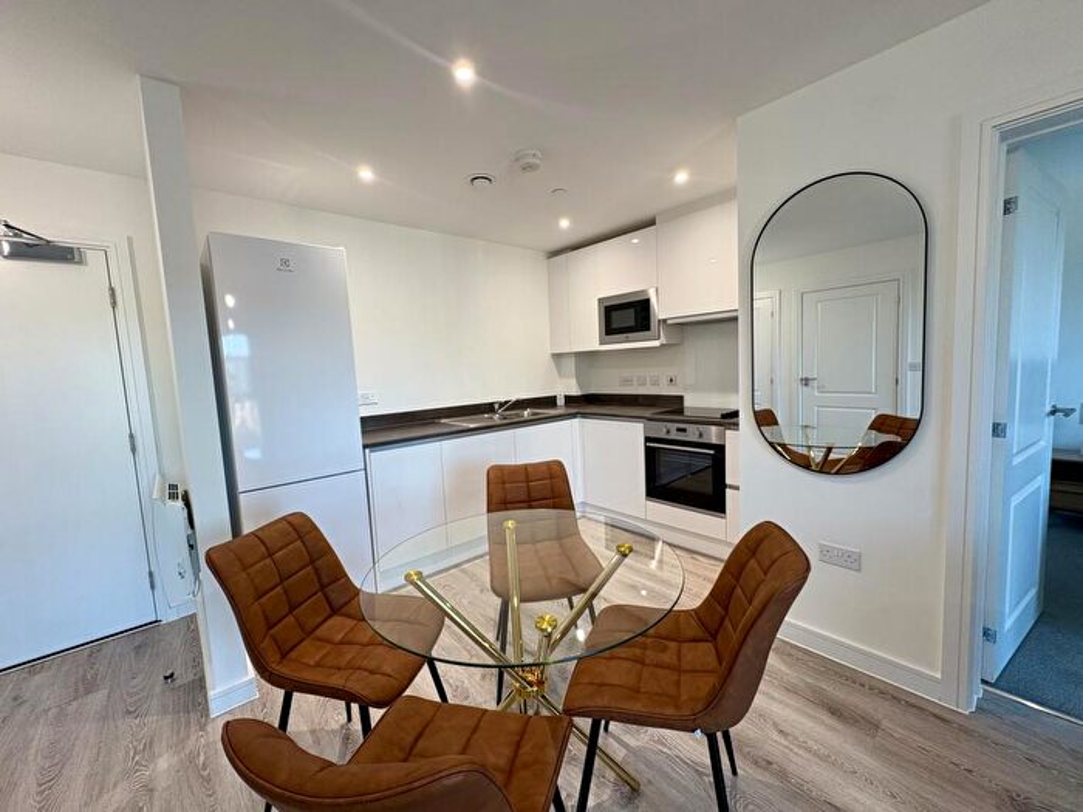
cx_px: 542
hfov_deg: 102.1
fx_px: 438
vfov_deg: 85.7
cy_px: 406
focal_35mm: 14
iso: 125
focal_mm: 2.22
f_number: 2.2
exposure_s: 1/50
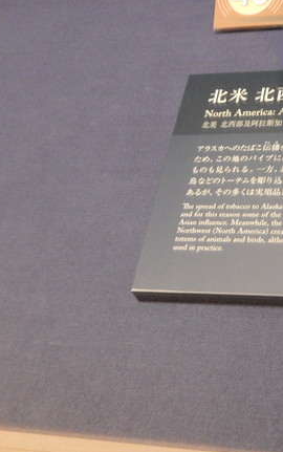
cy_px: 210
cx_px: 243
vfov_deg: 43.4
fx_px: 567
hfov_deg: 27.2
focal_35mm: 46
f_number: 4
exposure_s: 1/8
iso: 800
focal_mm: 5.4
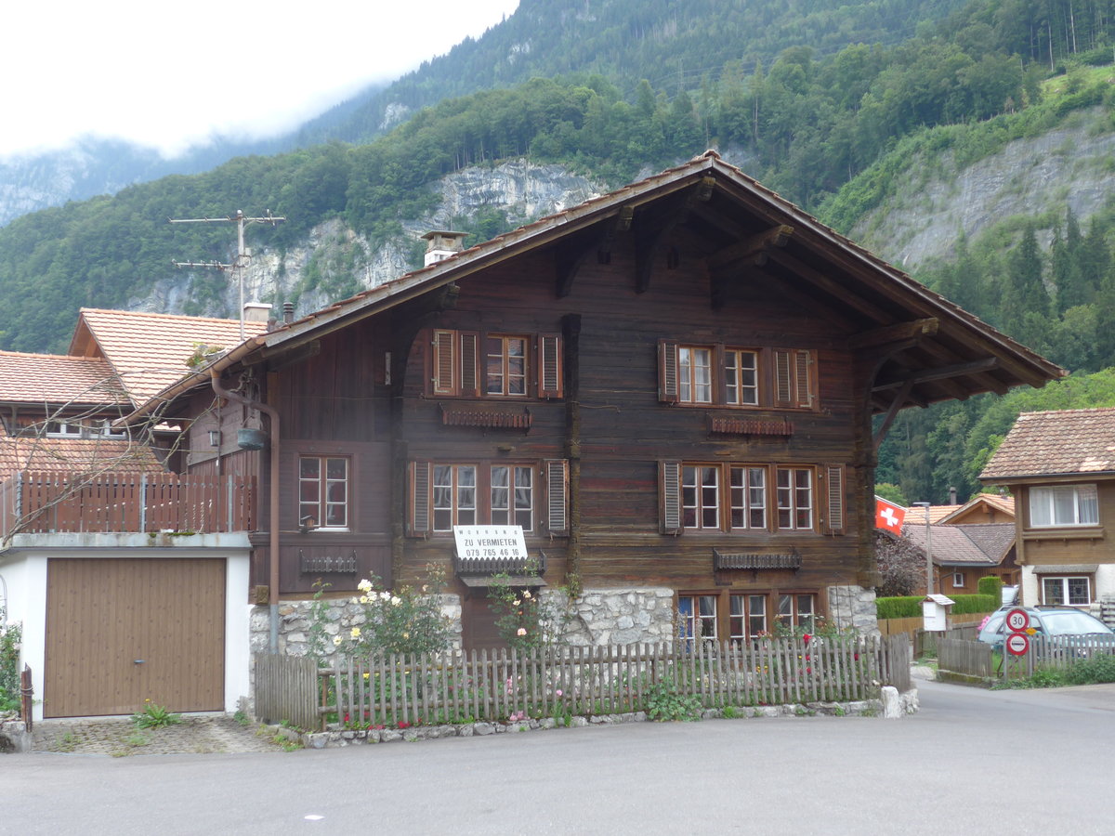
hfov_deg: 38.9
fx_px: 1578
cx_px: 558
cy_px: 418
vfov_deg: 29.7
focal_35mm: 49
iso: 80
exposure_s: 1/250
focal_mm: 10.1
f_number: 3.2
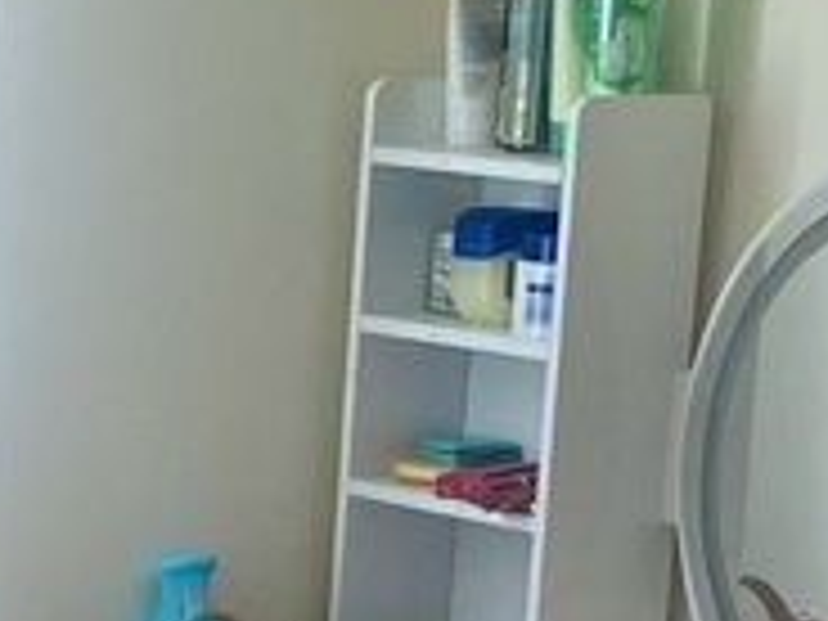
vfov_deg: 7.1
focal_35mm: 204
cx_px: -630
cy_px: 999
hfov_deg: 9.3
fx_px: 4880
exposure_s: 1/120
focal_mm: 4.25
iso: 125
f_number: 1.8
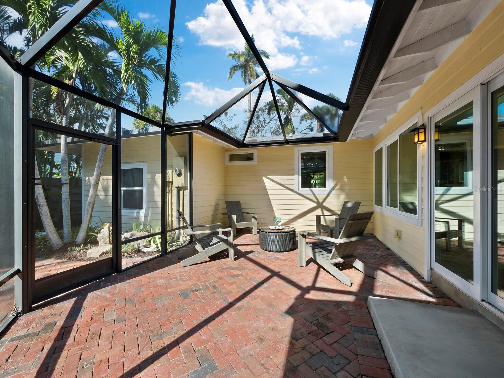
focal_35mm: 14
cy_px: 189
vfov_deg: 85.7
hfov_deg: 102.1
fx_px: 204
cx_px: 252
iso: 400
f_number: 11
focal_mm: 7
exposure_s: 1/30
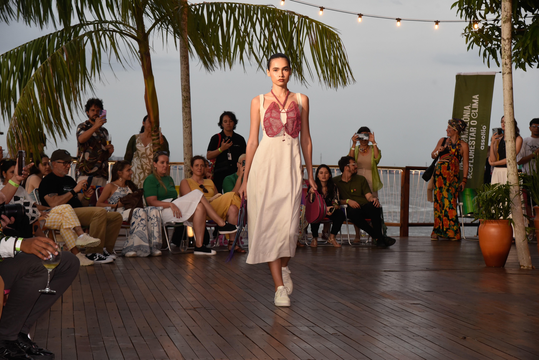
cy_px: 180
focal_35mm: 82
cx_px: 270
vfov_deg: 16.7
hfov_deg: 24.8
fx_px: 1228
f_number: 4
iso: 1250
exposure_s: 1/160
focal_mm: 82
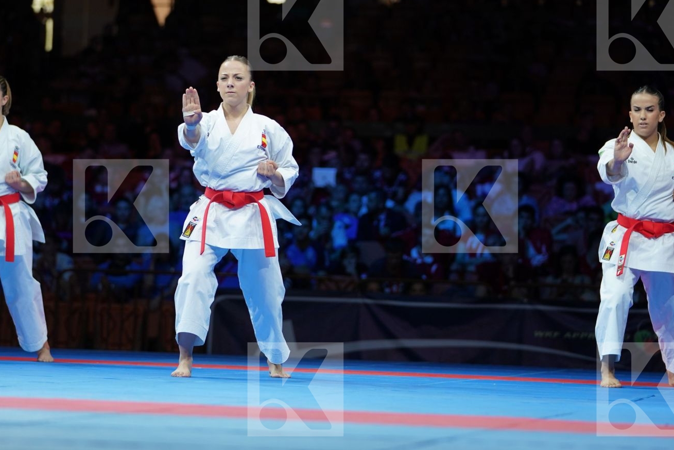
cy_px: 206
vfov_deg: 8.3
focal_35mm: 165
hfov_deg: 12.4
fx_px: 3089
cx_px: 296
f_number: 2.8
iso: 640
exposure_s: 1/500
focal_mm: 120
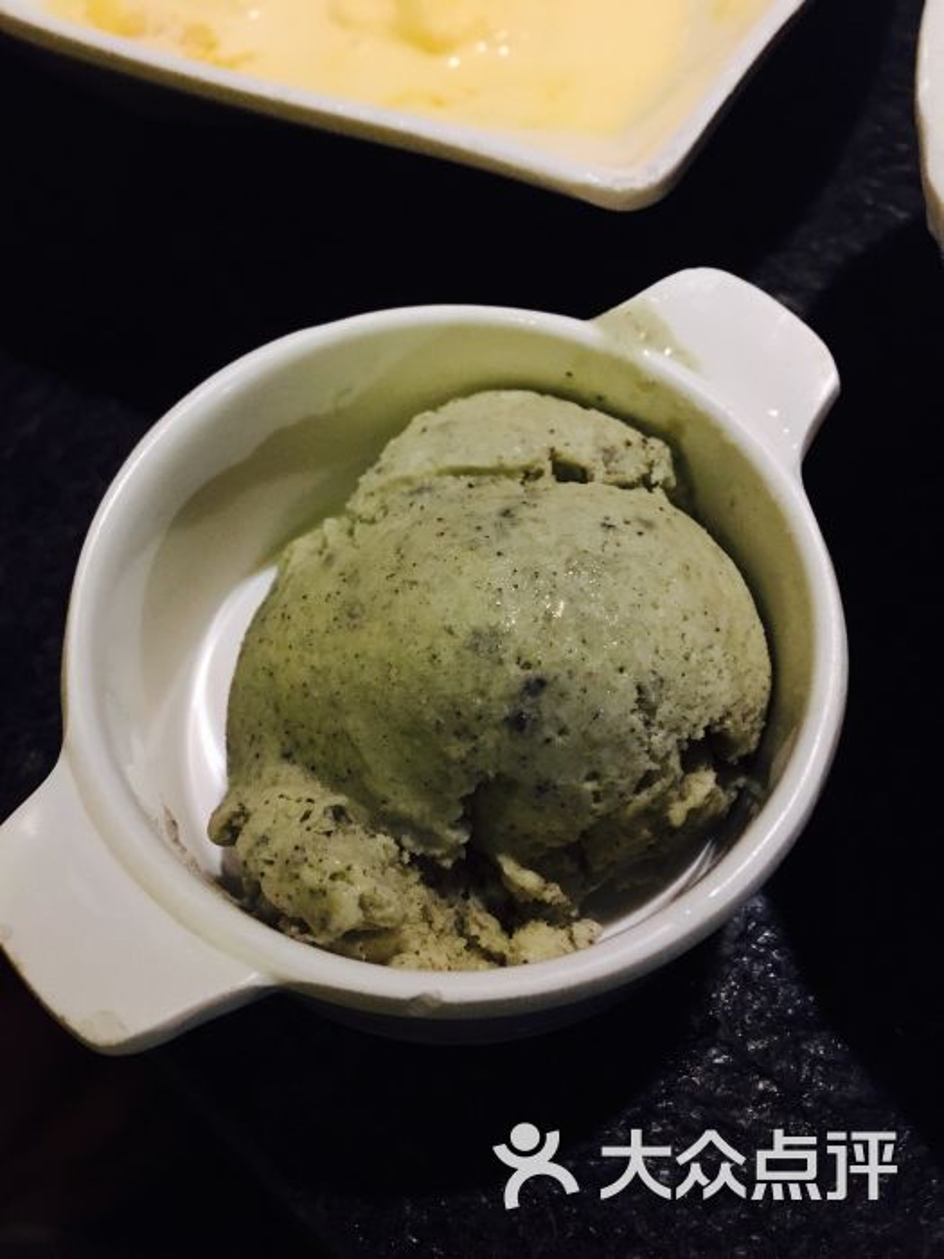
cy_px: 630
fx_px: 1054
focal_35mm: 29
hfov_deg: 48.2
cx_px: 472
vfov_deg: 61.7
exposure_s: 1/17
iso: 200
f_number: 2.2
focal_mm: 4.15
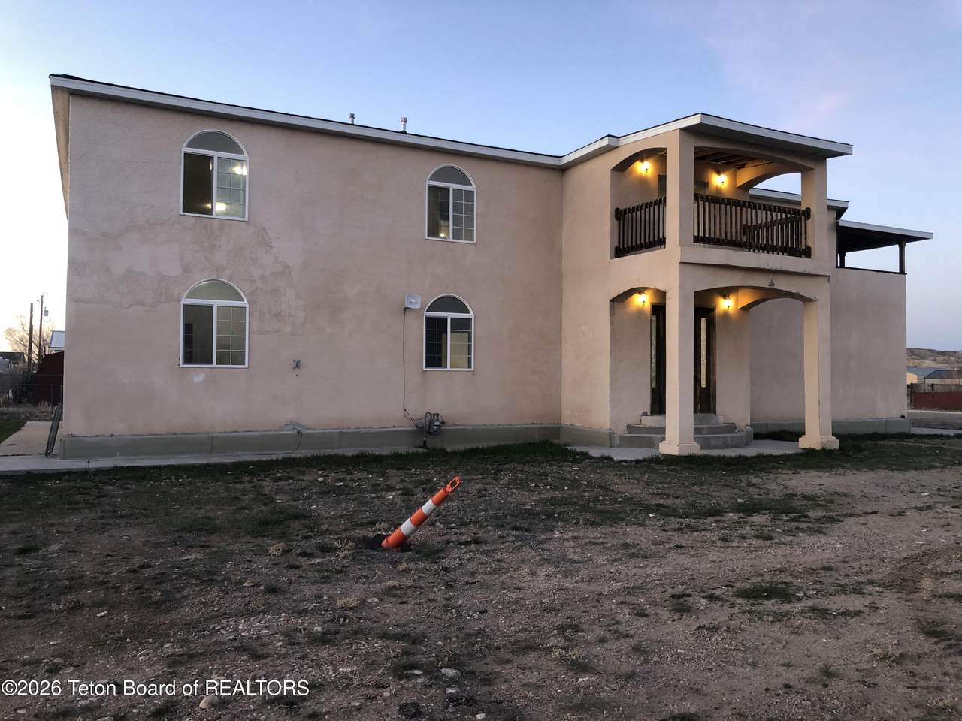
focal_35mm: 28
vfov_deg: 49.7
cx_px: 481
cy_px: 360
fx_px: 778
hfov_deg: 63.4
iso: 40
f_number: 1.8
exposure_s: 1/24
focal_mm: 4
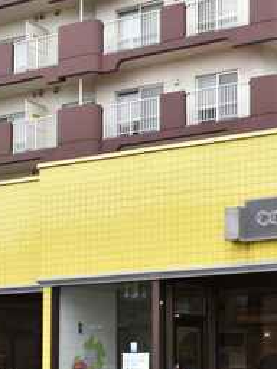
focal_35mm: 77
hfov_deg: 18.5
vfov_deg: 24.9
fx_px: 822
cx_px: 300
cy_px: 295
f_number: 6.3
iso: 100
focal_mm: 18
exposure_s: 1/160
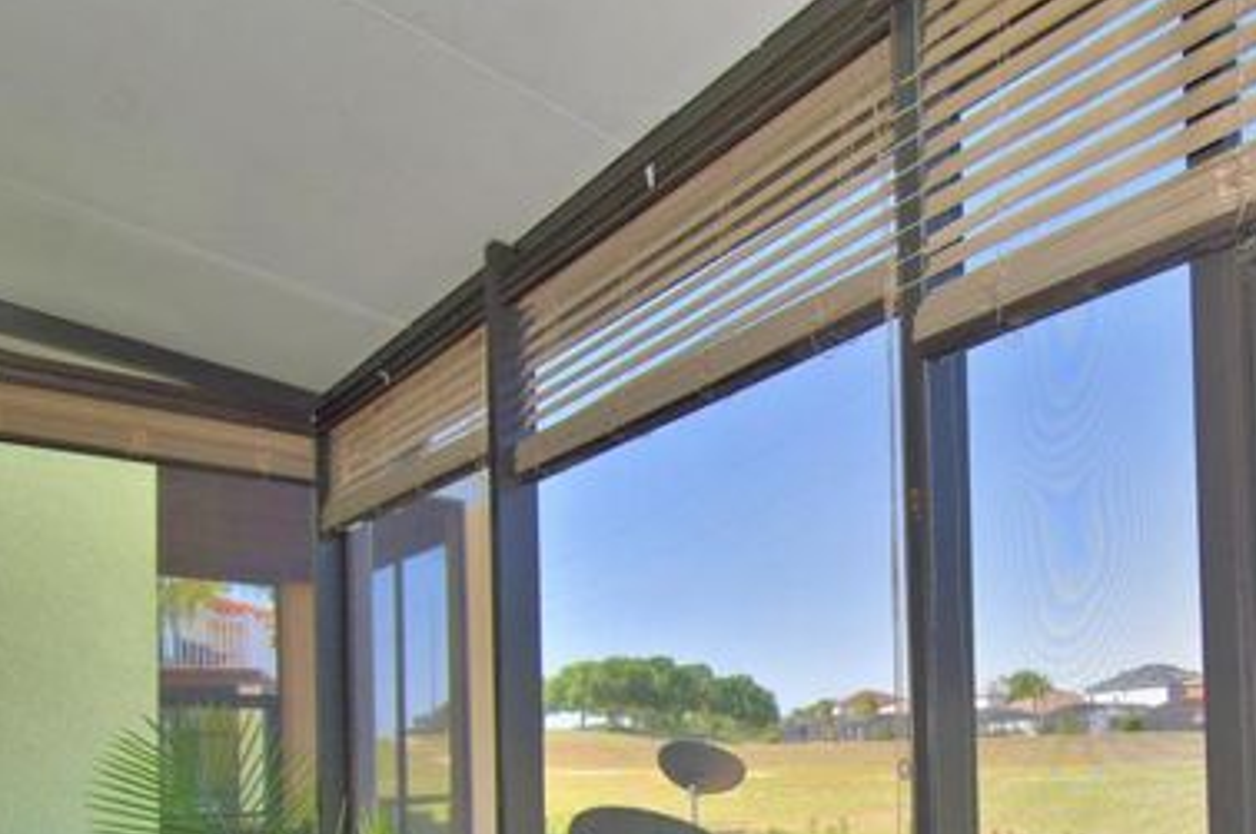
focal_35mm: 28
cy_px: 736
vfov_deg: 42.8
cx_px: 945
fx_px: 976
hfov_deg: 61.8
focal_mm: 10
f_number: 6.3
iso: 100
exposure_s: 1/250
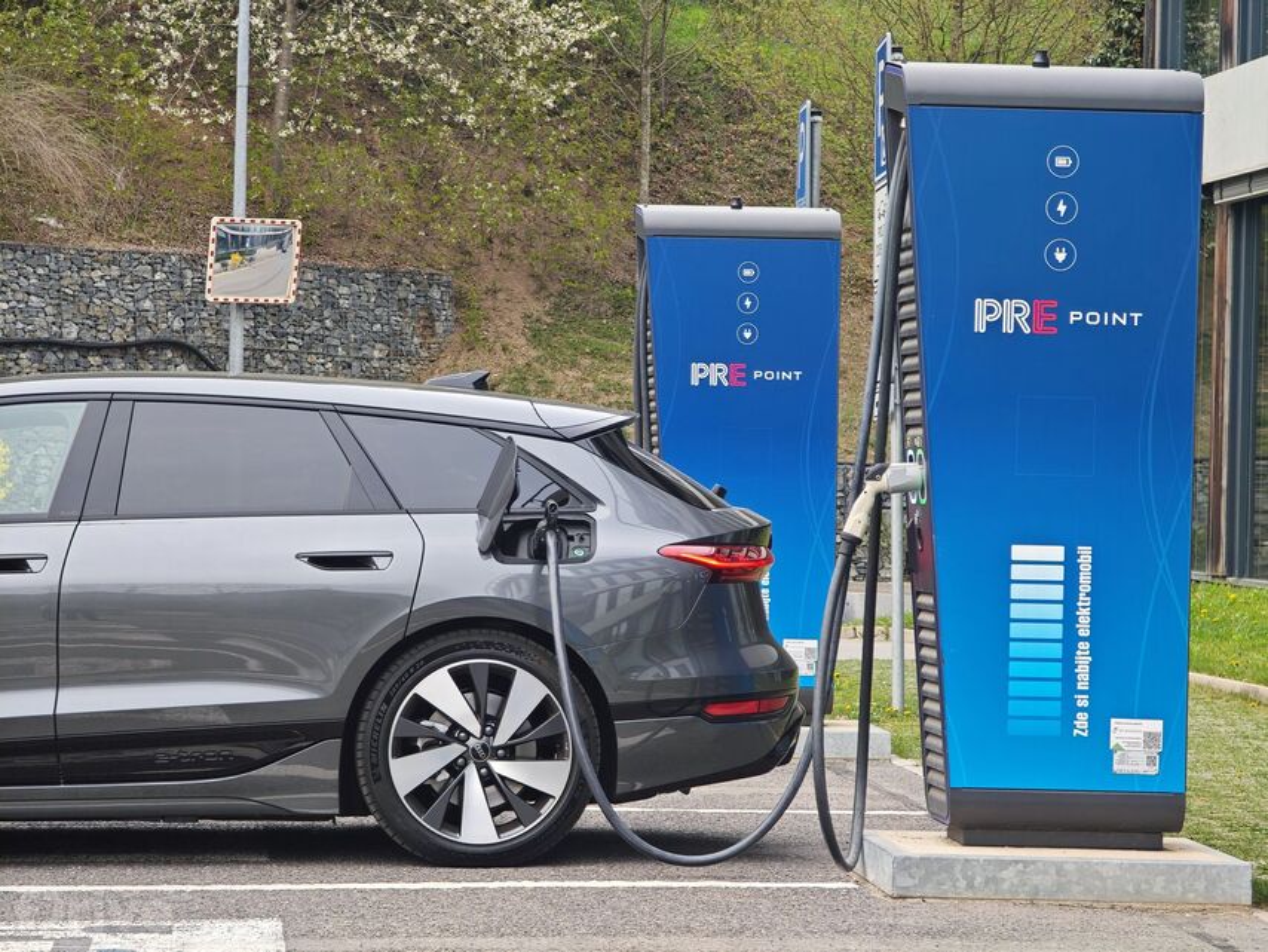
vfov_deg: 12.4
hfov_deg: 16.4
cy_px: 476
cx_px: 634
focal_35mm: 120
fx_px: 4397
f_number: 2.5
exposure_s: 1/100
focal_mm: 19.4
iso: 125
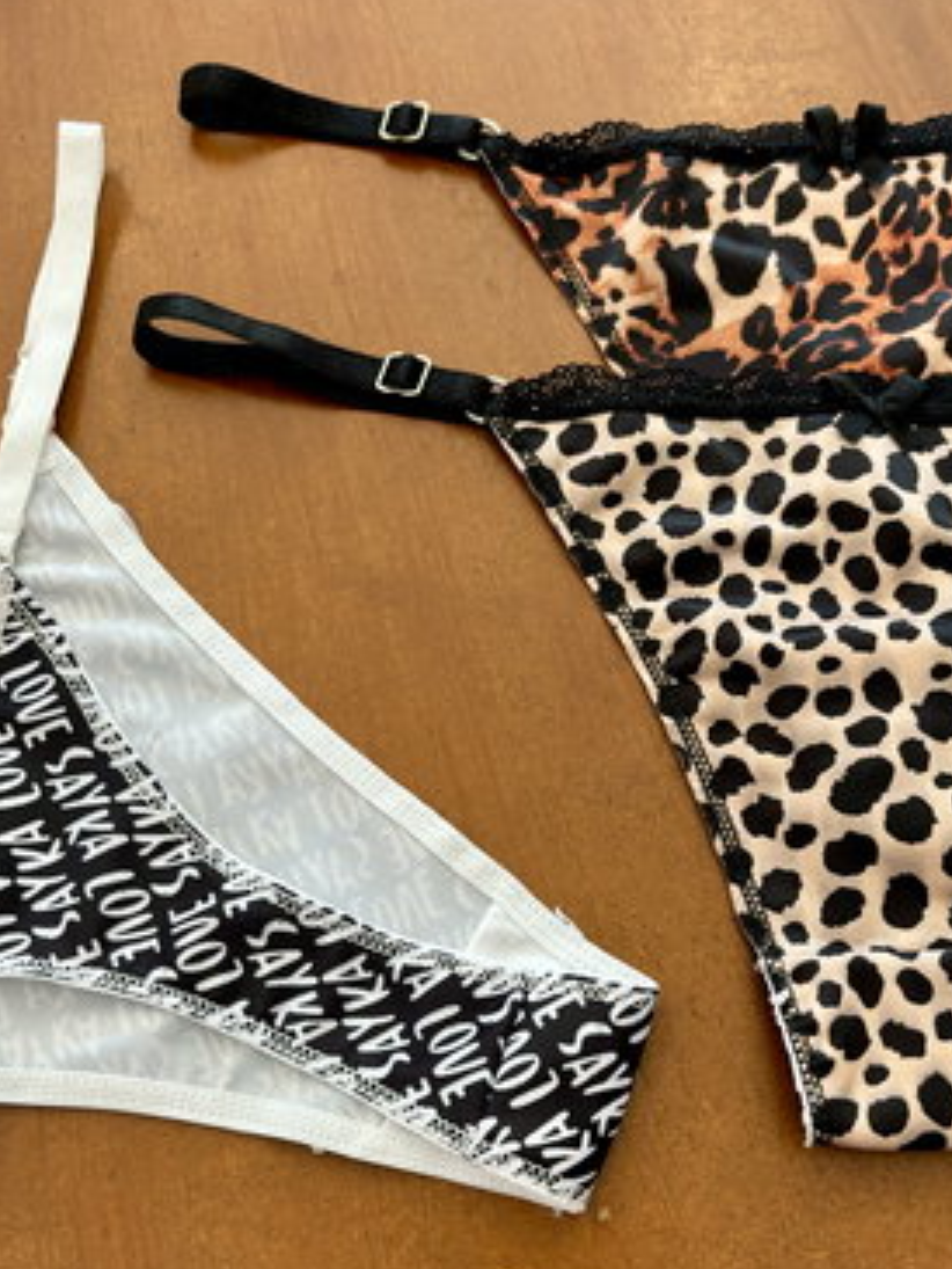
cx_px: 525
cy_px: 739
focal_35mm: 38
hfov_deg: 37.7
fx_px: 1393
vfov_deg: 48.8
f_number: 1.6
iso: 125
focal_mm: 5.96
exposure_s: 1/121
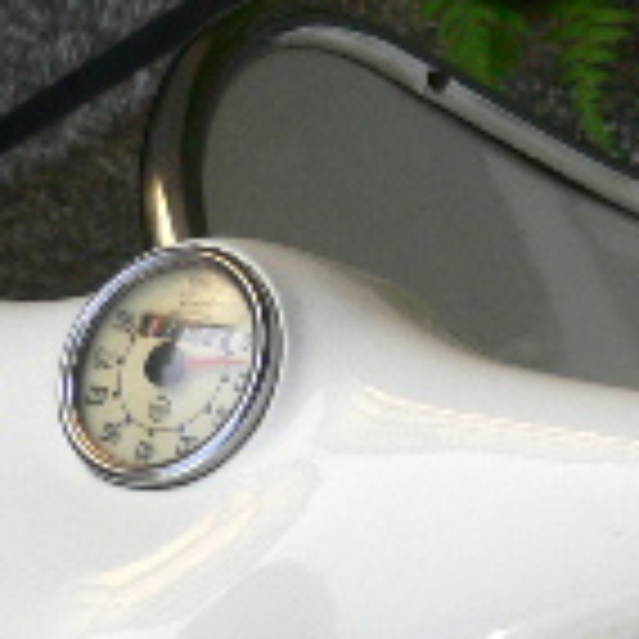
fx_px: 2903
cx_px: 864
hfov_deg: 12.1
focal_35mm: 139
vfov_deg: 12.5
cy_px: 490
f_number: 2.8
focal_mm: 5.8
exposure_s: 1/320
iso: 80
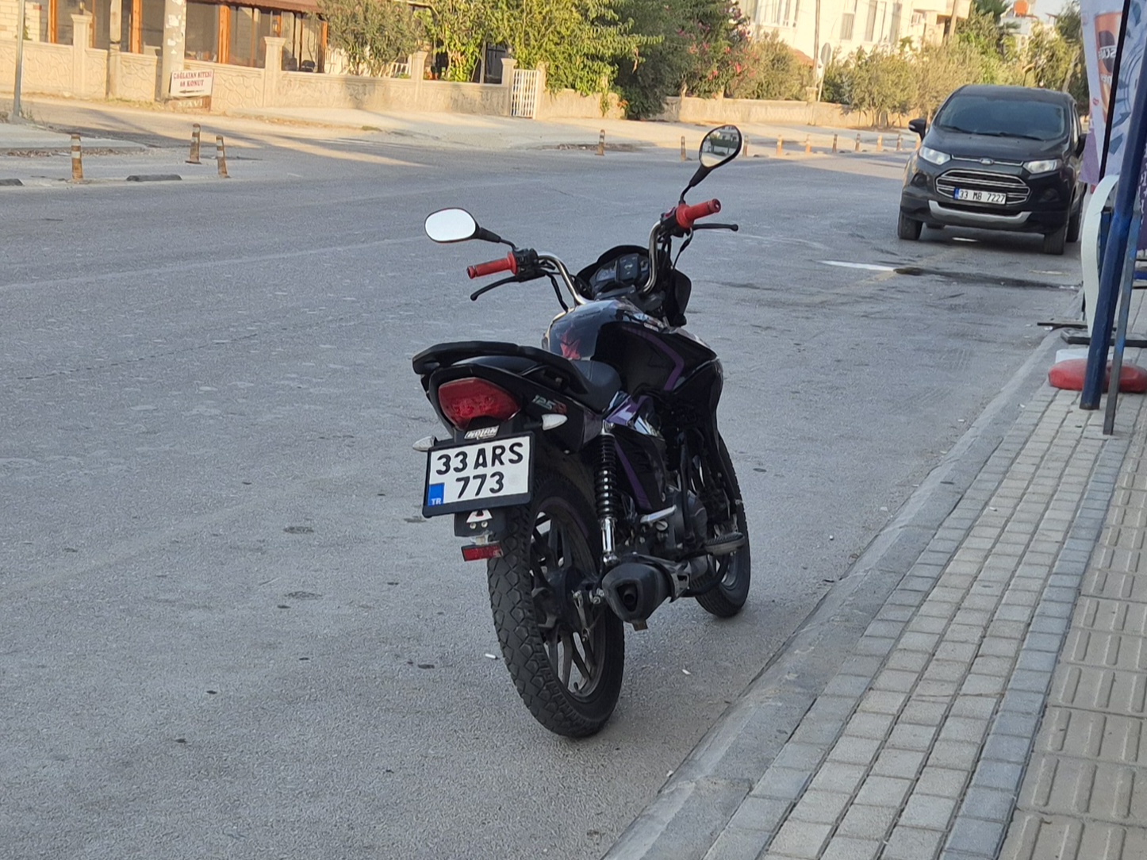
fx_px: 762
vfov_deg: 58.9
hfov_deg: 73.9
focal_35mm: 23
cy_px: 430
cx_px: 574
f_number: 1.8
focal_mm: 5.4
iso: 25
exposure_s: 1/526
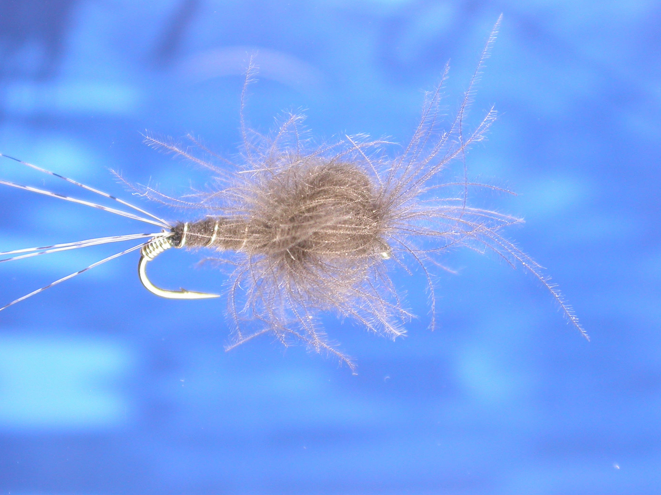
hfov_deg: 17.7
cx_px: 300
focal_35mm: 111
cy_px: 237
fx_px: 2119
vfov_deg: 13.3
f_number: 4.4
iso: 100
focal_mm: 19.7
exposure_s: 1/71.3
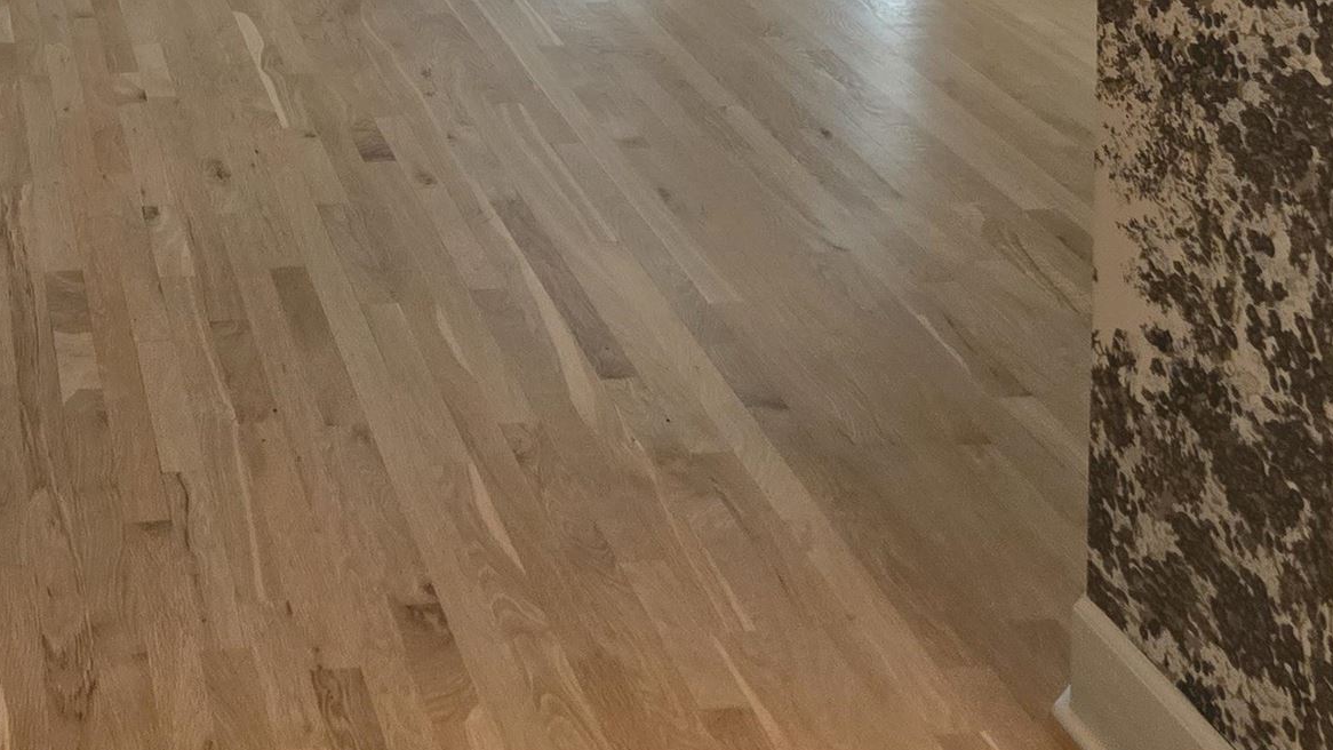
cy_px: -532
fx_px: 2333
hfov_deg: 30.8
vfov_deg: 15.9
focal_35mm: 66
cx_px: 194
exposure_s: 1/60
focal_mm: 6.3
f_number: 1.7
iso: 640
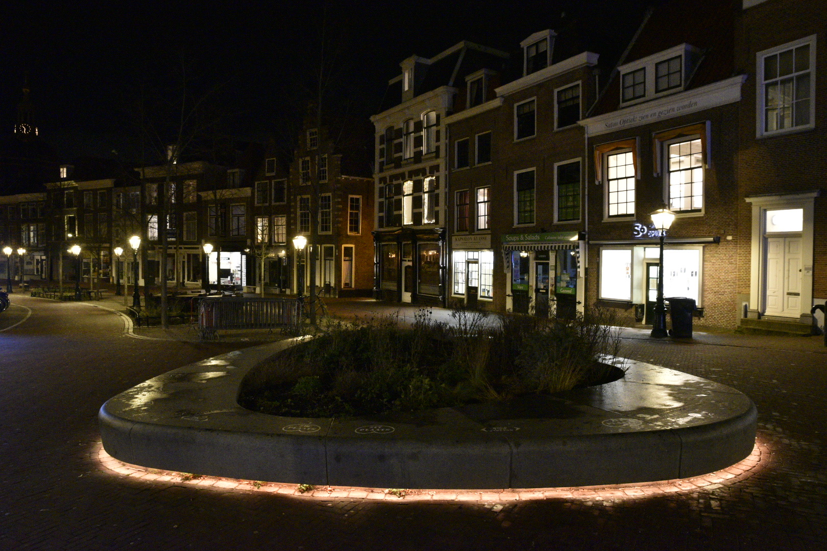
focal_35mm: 24
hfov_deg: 73.7
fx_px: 551
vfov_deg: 53.1
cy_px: 276
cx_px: 414
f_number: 10
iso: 12800
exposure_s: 1/15
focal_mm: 24
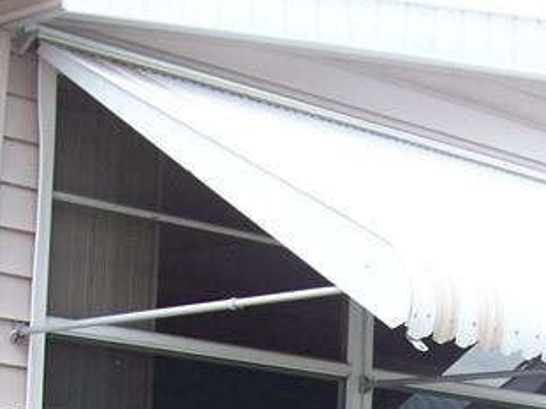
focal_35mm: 119
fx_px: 1876
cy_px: 557
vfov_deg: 12.0
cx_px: 435
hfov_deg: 16.4
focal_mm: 5.85
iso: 64
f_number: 2.8
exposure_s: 1/50
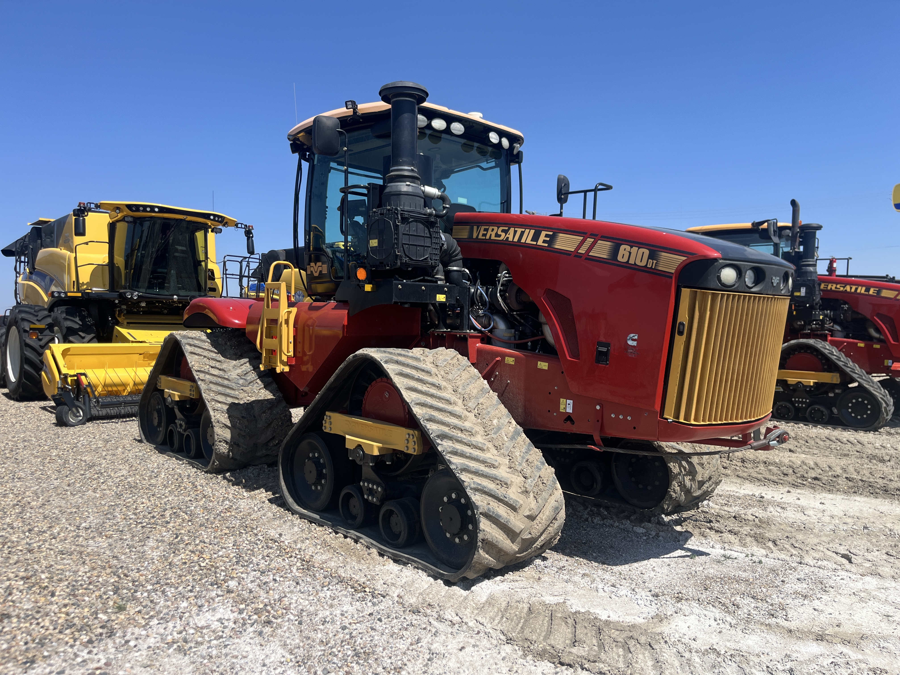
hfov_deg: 67.3
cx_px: 450
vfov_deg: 53.1
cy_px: 338
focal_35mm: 26
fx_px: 676
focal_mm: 5.1
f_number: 1.6
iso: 50
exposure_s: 1/3876
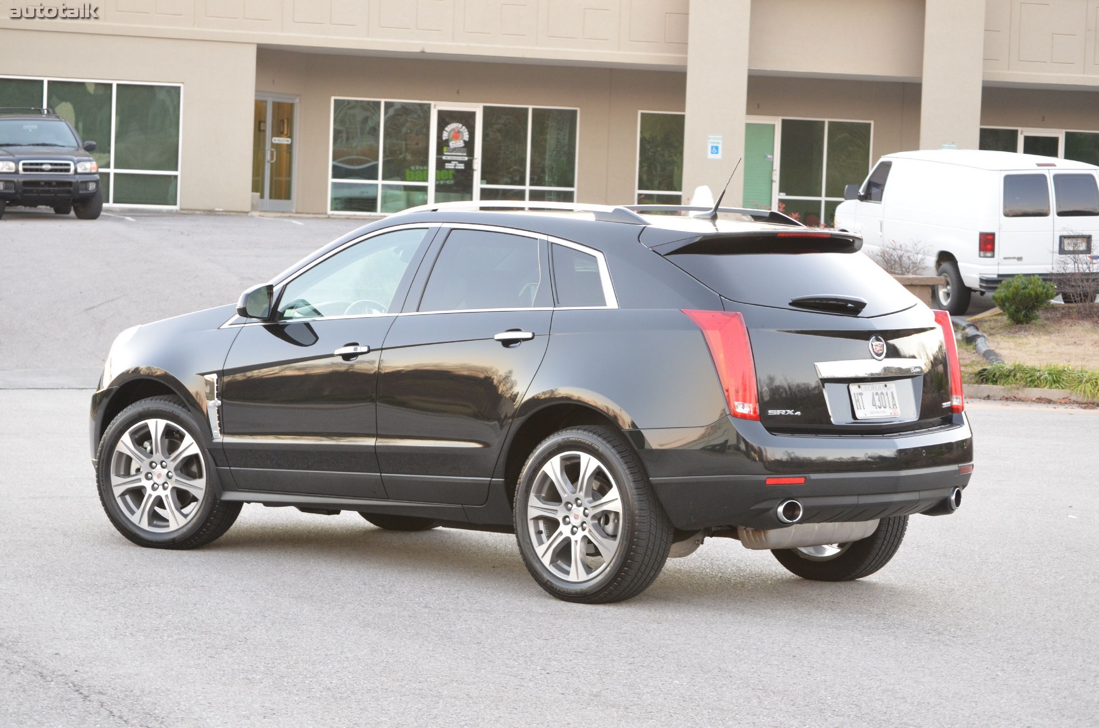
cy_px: 364
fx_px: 3016
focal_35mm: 99
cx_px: 550
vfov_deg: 13.8
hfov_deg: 20.7
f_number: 8
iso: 800
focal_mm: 66
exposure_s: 1/20
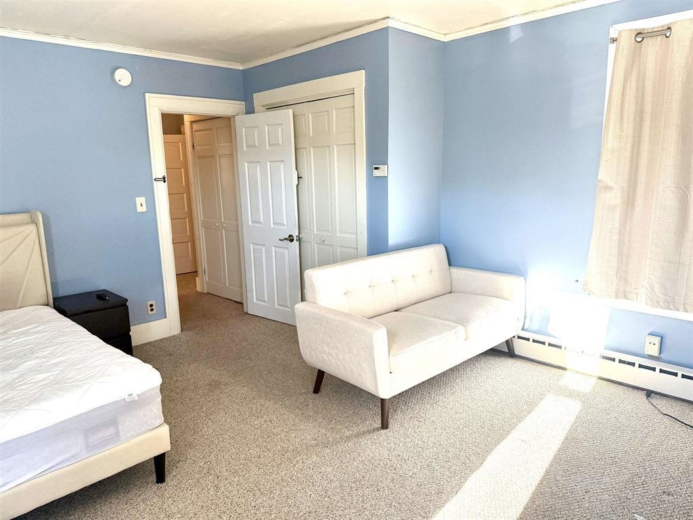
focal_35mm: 24
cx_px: 346
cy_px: 260
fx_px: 480
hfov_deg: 71.6
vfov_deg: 56.8
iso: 160
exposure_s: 1/243
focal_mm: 6.76
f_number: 1.78
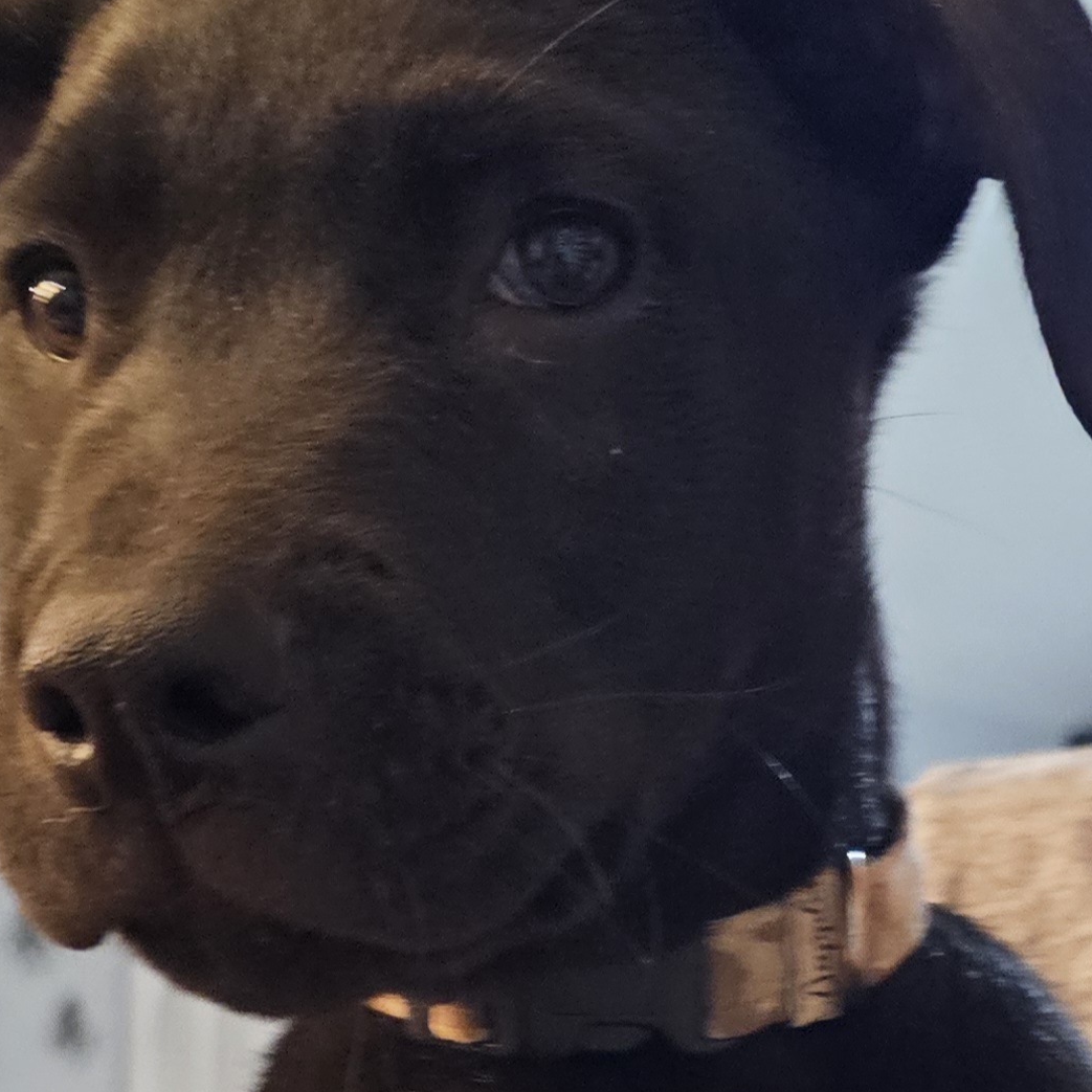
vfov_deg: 26.2
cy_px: 1222
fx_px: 2141
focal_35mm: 60
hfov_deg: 28.5
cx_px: 417
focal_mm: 6.3
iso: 640
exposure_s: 1/30
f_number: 1.7
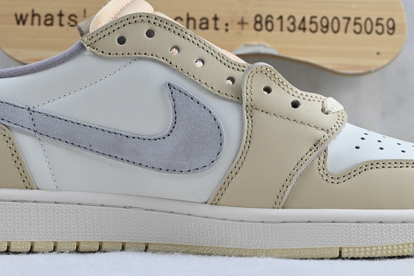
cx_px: 190
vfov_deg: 18.4
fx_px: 849
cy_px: 114
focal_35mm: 74
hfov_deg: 27.4
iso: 100
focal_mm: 29
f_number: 4.8
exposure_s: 1/50
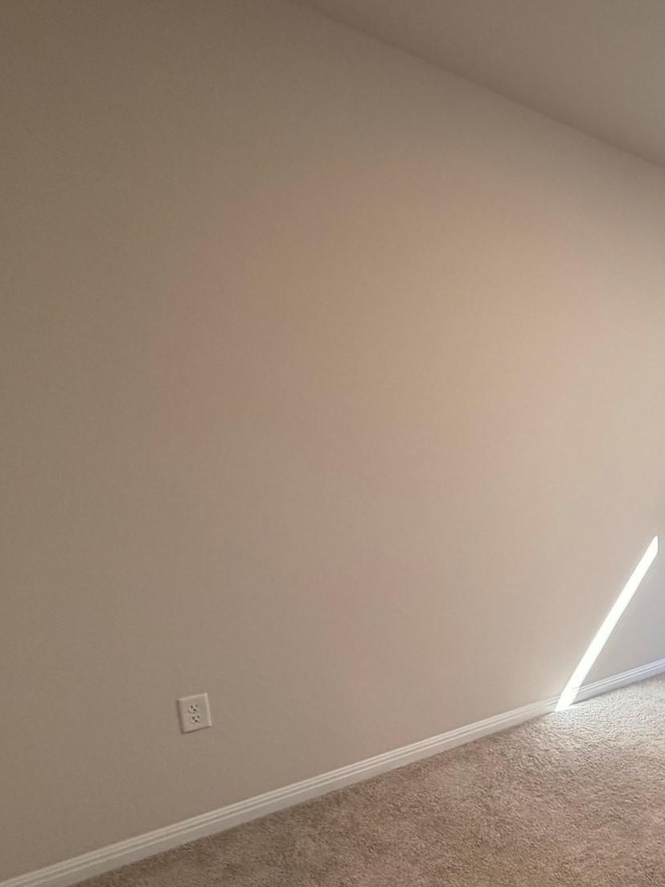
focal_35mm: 26
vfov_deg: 66.1
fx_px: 666
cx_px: 752
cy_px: 564
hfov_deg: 41.0
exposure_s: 1/120
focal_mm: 2.22
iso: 320
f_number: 2.2
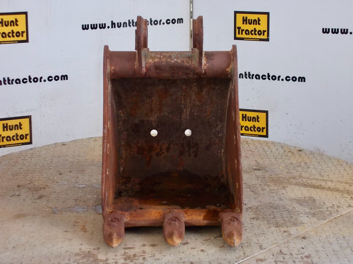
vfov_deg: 17.2
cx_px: 176
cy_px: 132
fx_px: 877
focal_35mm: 86
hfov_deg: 22.8
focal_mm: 15.4
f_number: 6.3
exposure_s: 1/30
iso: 200
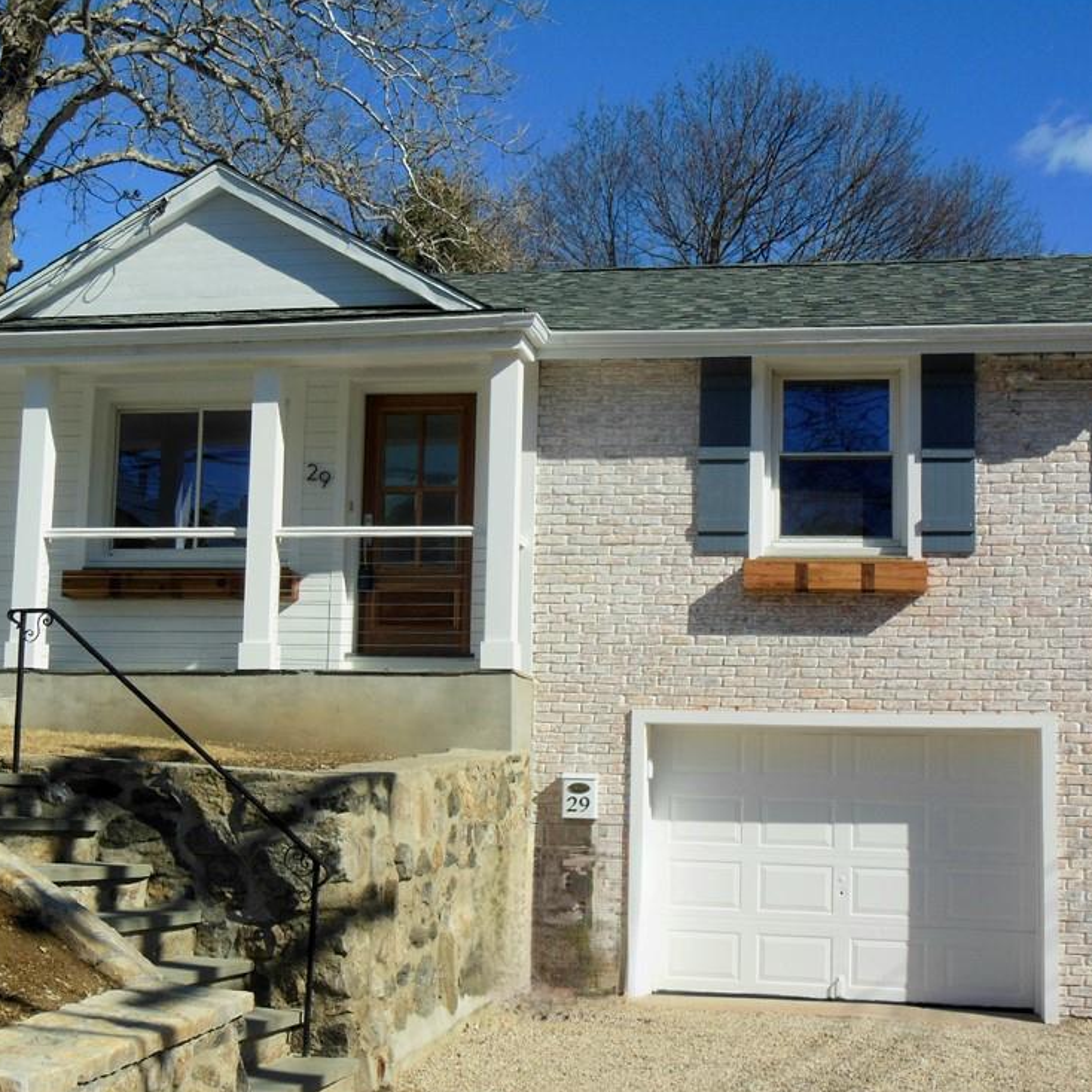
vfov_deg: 32.2
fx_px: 1892
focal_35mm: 53
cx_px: 470
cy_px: 557
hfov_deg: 32.2
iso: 125
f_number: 3.8
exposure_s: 1/2000
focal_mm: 7.7
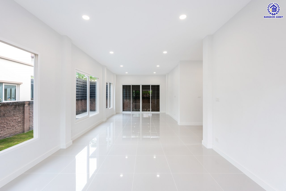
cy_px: 96
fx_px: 123
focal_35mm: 16
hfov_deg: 98.5
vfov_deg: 75.5
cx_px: 143
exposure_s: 1/100
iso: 100
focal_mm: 15.5
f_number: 5.6
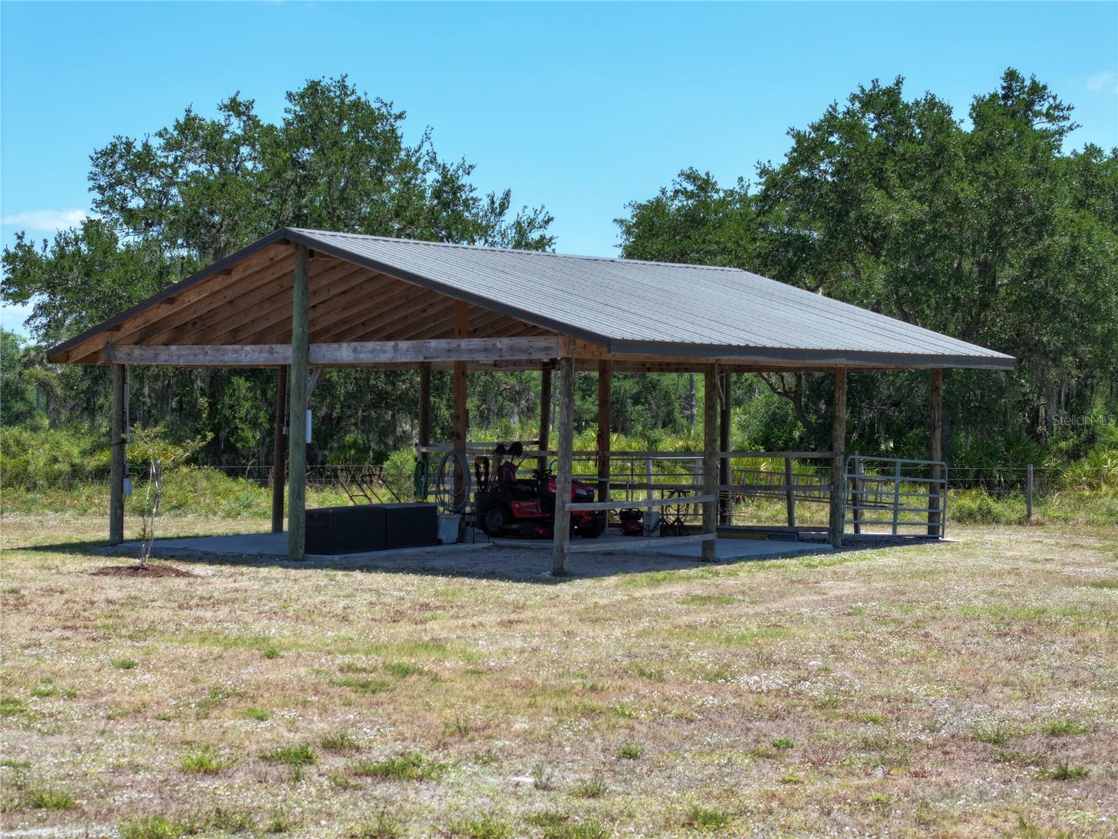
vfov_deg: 21.0
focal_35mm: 70
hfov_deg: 27.8
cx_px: 559
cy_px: 420
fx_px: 2261
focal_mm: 19.35
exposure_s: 1/1000
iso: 120
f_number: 2.8
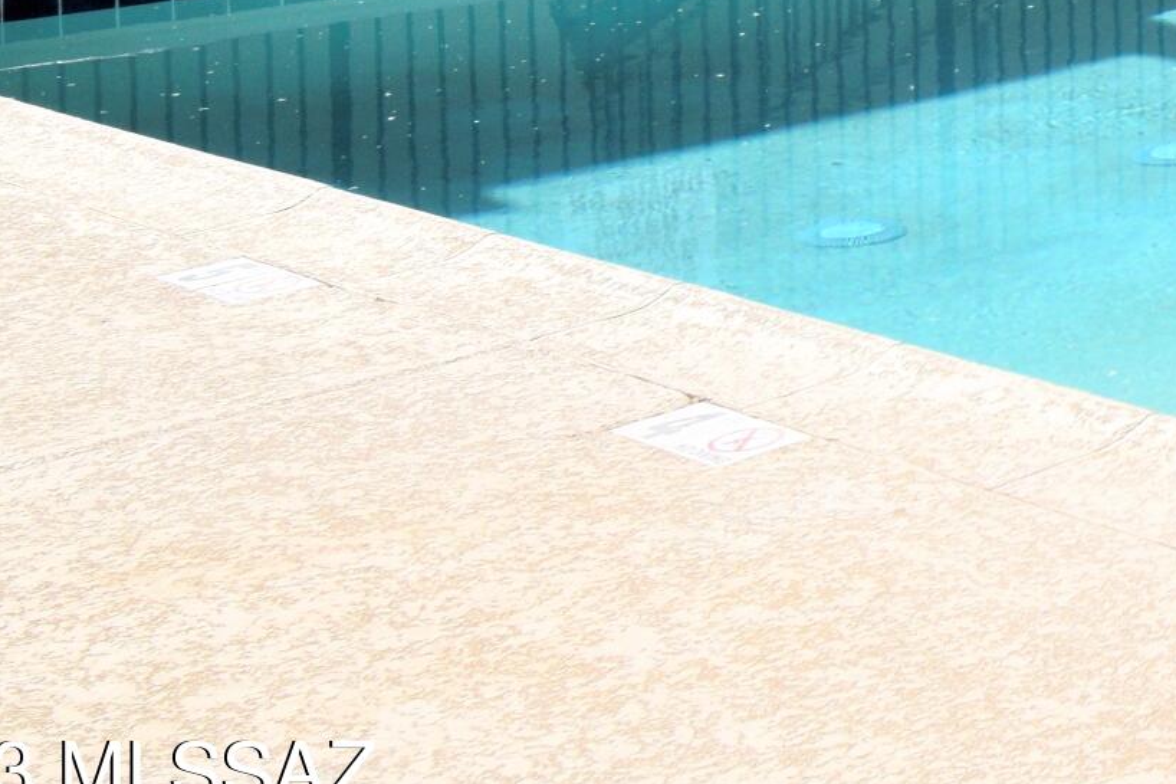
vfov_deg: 11.7
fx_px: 3592
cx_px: 1947
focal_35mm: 110
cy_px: -535
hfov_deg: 16.3
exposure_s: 1/500
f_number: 11
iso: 320
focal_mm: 20
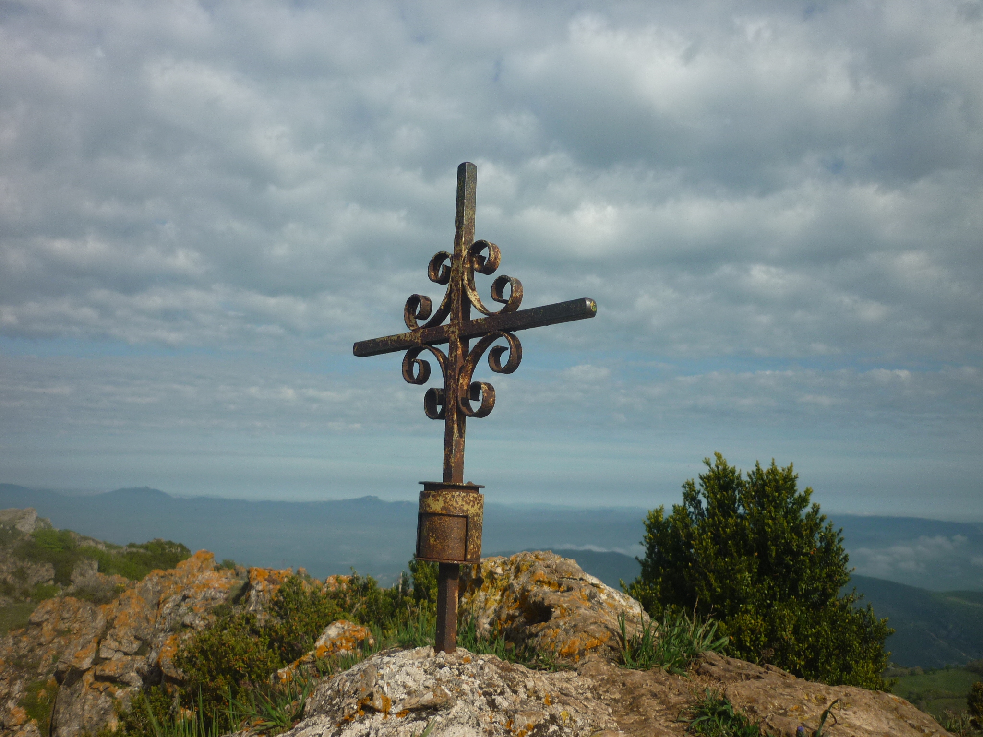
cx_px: 492
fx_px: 937
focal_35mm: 33
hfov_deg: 55.4
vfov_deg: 42.9
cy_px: 368
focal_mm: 5.5
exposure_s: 1/320
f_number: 8
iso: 80
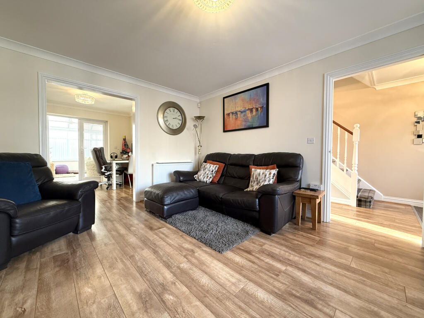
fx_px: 171
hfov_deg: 102.1
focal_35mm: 14
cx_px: 212
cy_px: 159
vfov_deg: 85.7
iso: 250
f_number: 2.2
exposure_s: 1/50
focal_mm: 2.22
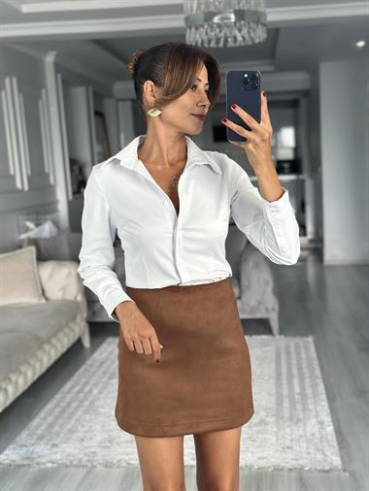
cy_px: 246
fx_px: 682
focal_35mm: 48
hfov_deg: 30.3
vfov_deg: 39.6
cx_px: 184
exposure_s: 1/95
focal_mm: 6.86
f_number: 1.78
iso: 125
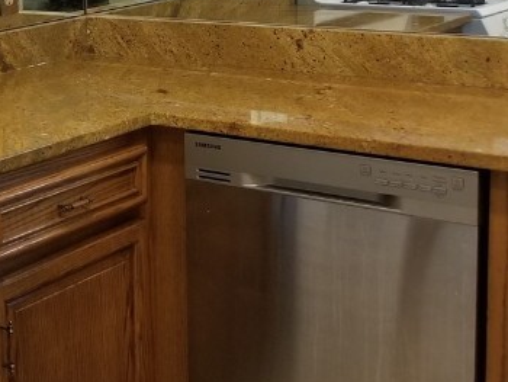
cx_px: -102
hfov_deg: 23.4
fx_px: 1116
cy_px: 28
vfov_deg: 19.0
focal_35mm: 76
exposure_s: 1/30
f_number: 1.7
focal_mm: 4.3
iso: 250
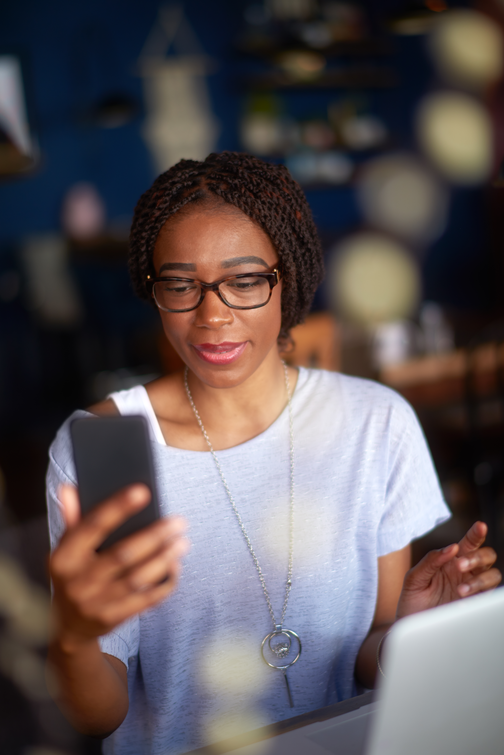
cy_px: 378
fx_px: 1217
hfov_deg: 23.4
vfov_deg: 34.5
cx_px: 252
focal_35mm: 58
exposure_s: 1/250
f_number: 1.4
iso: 100
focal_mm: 58
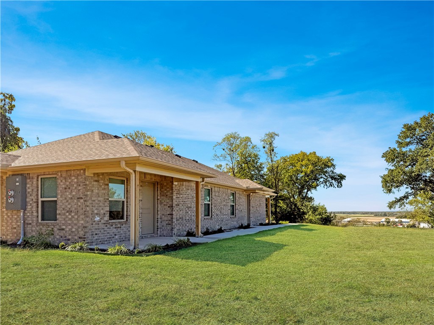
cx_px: 217
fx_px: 301
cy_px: 162
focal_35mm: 24
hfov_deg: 71.6
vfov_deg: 56.8
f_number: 1.78
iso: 80
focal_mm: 6.76
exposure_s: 1/4405
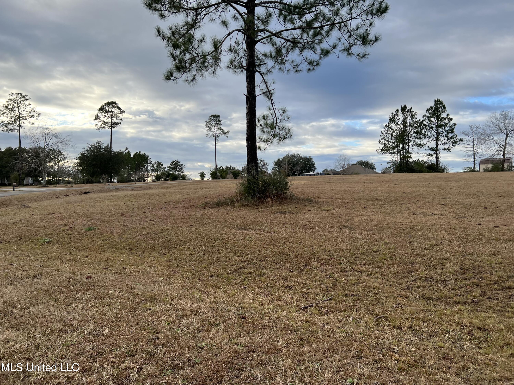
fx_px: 386
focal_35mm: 26
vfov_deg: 53.1
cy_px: 192
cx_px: 257
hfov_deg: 67.3
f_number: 1.5
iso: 50
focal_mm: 5.7
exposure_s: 1/1468
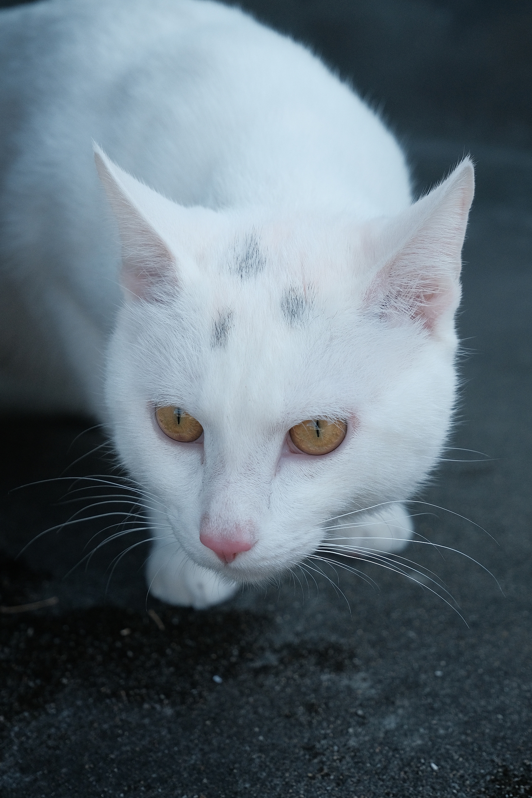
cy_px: 399
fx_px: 1507
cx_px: 266
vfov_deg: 29.7
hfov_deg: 20.0
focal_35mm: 68
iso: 1000
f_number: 5.6
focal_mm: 45
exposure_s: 1/640
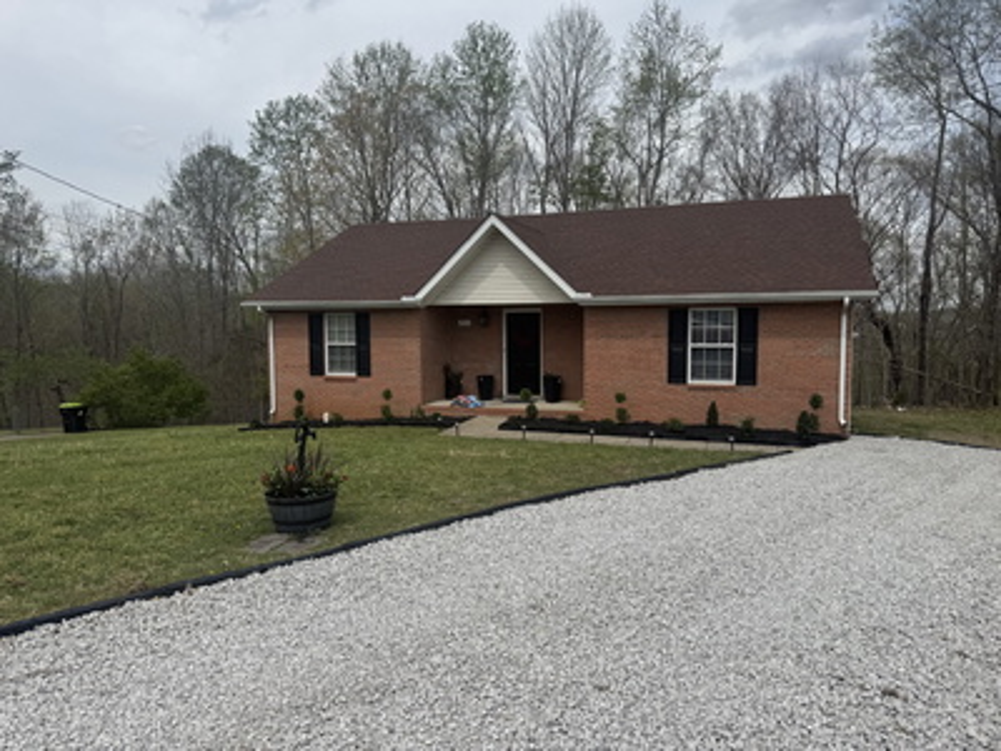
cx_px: 500
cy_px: 376
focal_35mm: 24
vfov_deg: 56.8
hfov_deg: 71.6
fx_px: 694
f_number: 1.78
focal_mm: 6.76
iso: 80
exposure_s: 1/5814
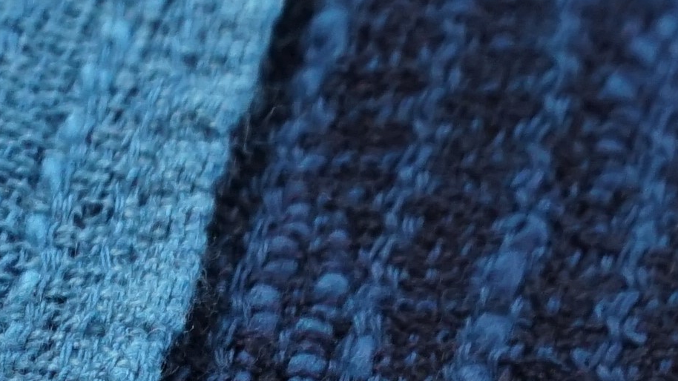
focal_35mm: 165
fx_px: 2966
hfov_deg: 12.8
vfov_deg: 7.1
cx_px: -56
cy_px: 802
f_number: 5
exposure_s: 1/40
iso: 640
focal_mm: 16
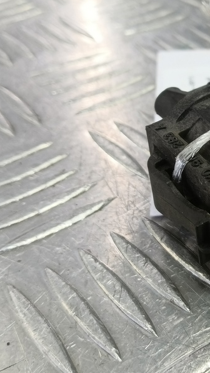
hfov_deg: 25.1
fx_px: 425
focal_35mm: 43
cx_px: 248
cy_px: 161
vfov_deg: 47.2
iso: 139
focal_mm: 4.11
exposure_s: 1/50
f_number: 1.6
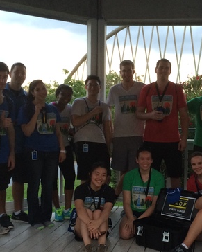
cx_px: 173
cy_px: 136
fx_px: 434
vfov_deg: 32.5
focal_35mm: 58
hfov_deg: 25.6
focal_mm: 4.12
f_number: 2.2
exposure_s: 1/30
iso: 50
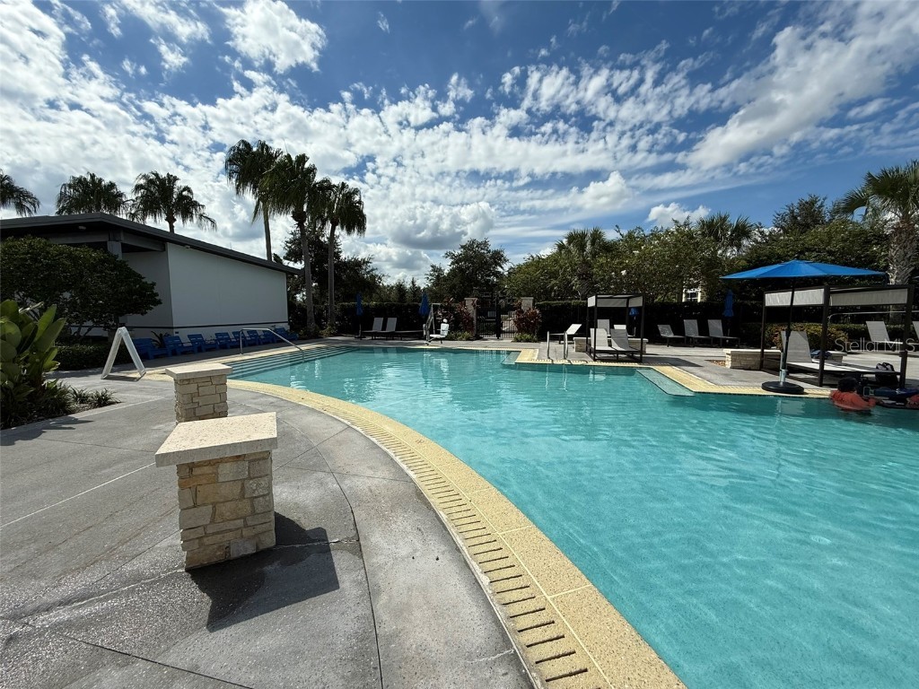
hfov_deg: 102.1
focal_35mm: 14
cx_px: 460
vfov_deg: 85.7
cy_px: 344
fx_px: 372
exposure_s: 1/4149
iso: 50
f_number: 2.2
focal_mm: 2.22
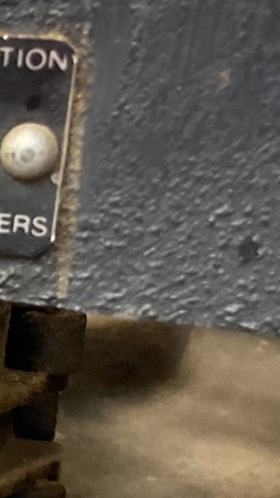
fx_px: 1398
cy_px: 393
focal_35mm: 106
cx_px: -358
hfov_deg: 10.2
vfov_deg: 20.0
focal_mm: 3
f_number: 1.8
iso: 250
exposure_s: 1/40
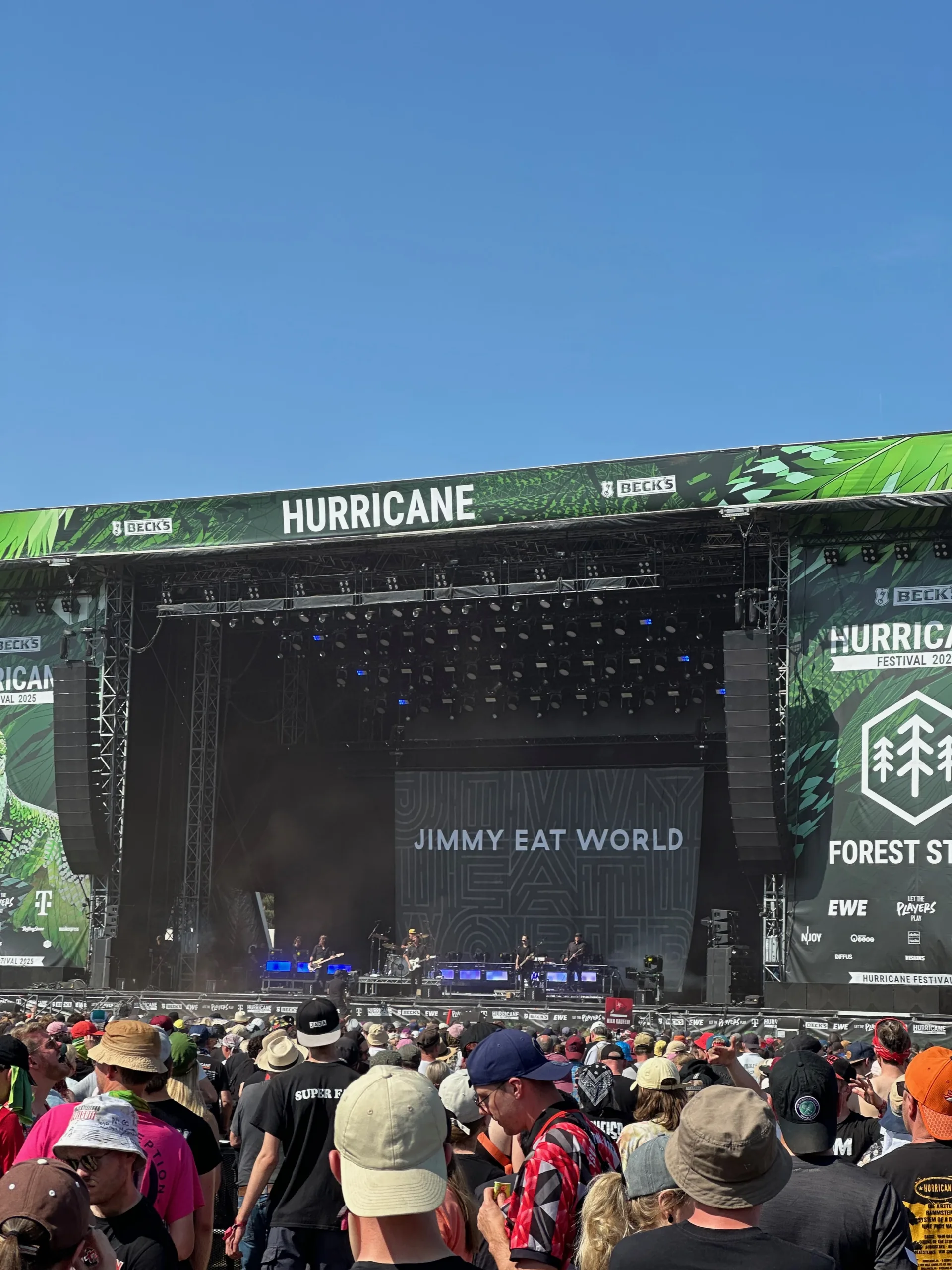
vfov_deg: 25.3
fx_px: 2824
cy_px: 635
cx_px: 476
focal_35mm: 77
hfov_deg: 19.1
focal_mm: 9
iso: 32
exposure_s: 1/589
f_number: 2.8
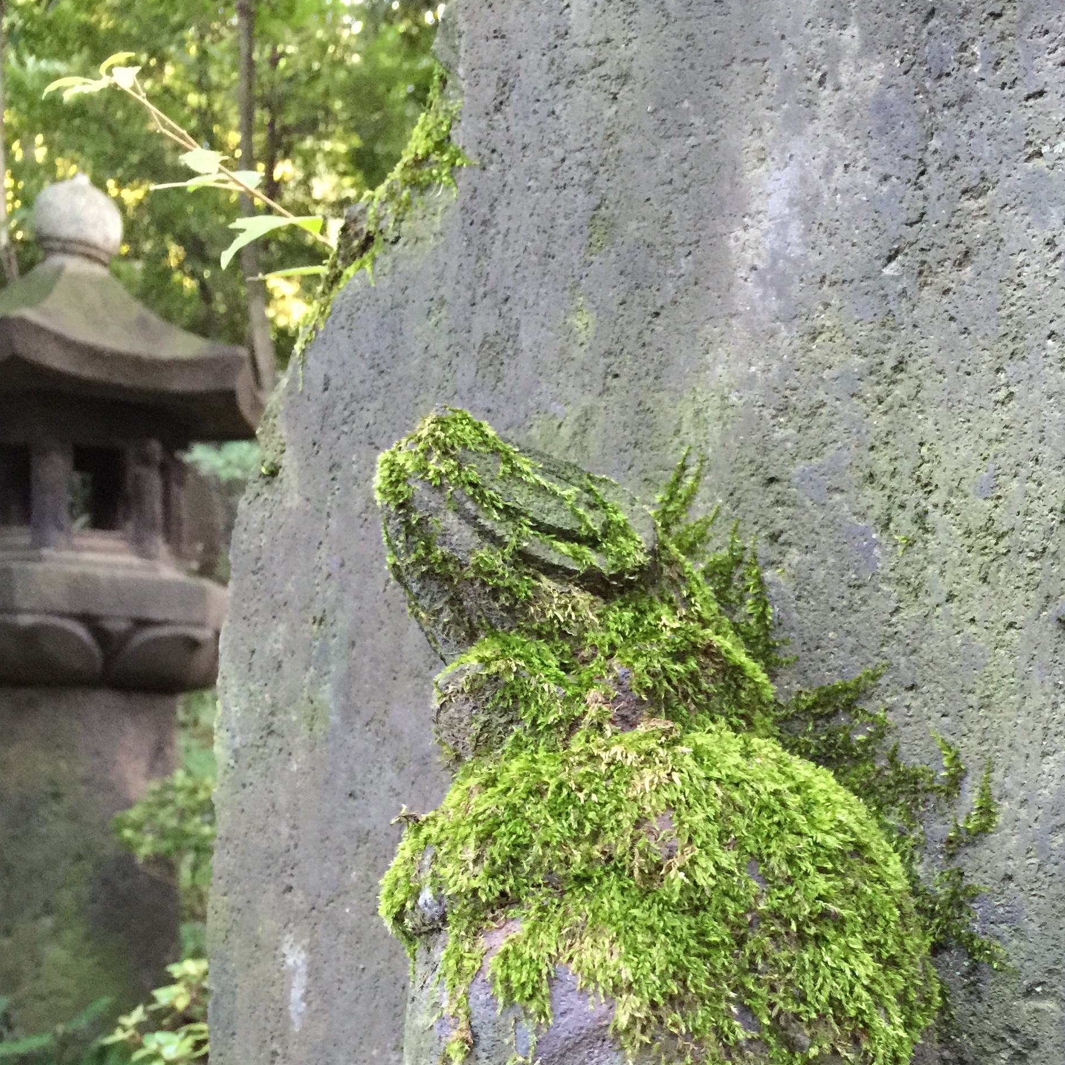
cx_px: 687
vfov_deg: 35.9
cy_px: 901
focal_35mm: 45
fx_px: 1566
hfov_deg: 37.2
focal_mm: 4.15
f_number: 2.2
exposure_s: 1/15
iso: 125
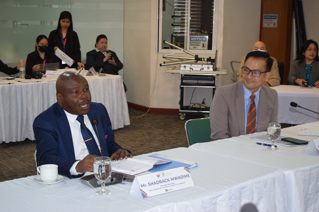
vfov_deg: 22.6
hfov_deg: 33.4
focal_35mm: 60
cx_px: 160
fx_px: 532
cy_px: 106
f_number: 5
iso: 800
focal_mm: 40
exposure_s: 1/80
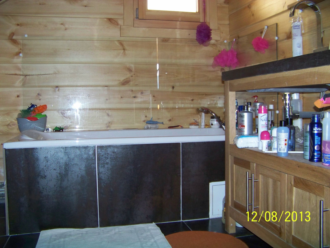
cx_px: 165
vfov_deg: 39.7
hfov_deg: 51.4
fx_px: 343
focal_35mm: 36
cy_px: 124
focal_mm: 5.85
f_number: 2.8
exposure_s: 1/30
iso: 200
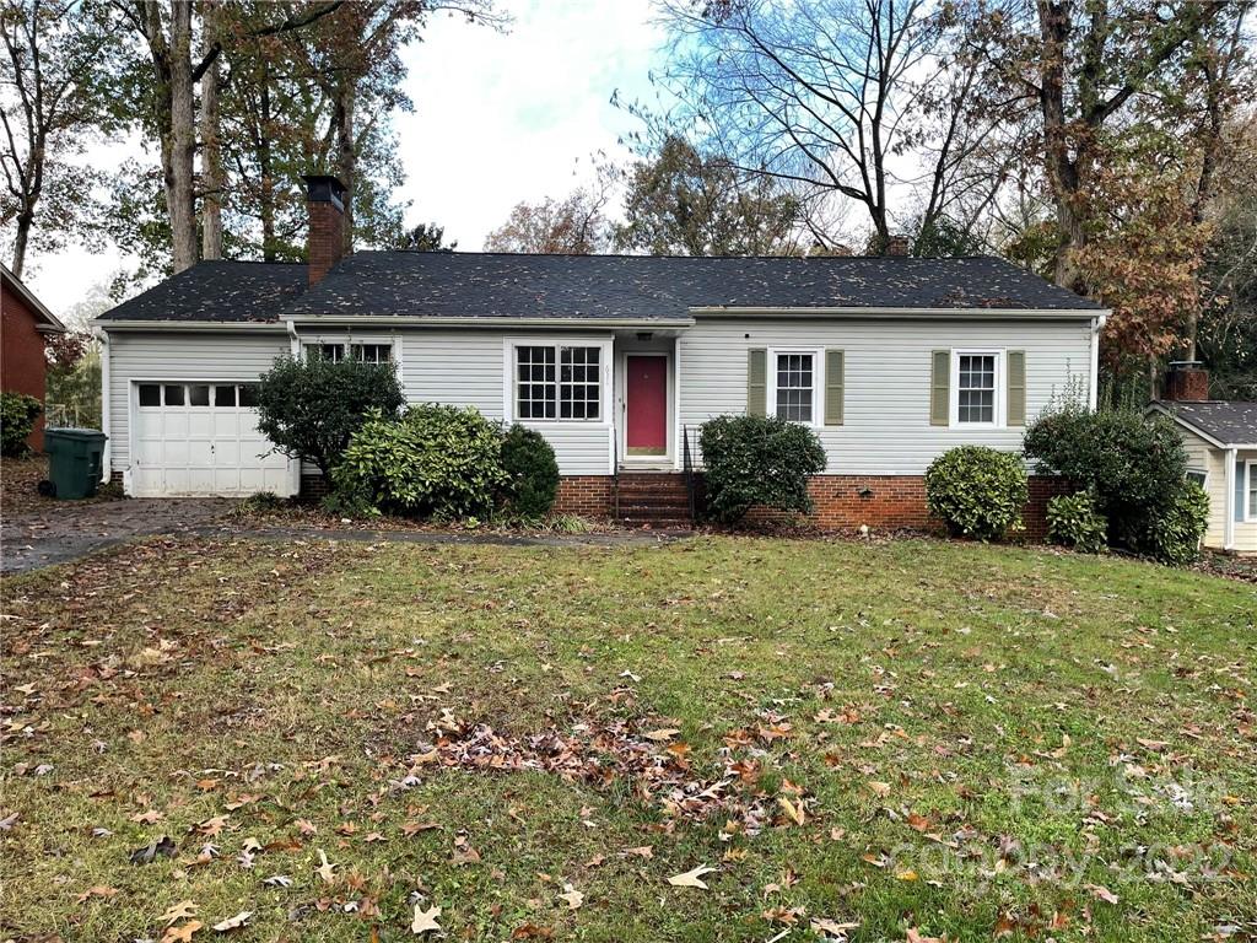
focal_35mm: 26
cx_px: 628
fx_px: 944
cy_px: 472
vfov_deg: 53.1
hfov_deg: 67.3
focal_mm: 5.1
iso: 32
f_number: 1.6
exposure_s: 1/717
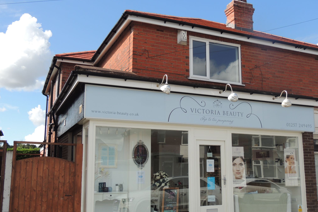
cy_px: 116
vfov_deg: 35.9
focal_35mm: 37
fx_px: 327
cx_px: 158
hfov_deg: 51.9
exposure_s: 1/800
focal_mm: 6.2
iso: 100
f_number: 3.3
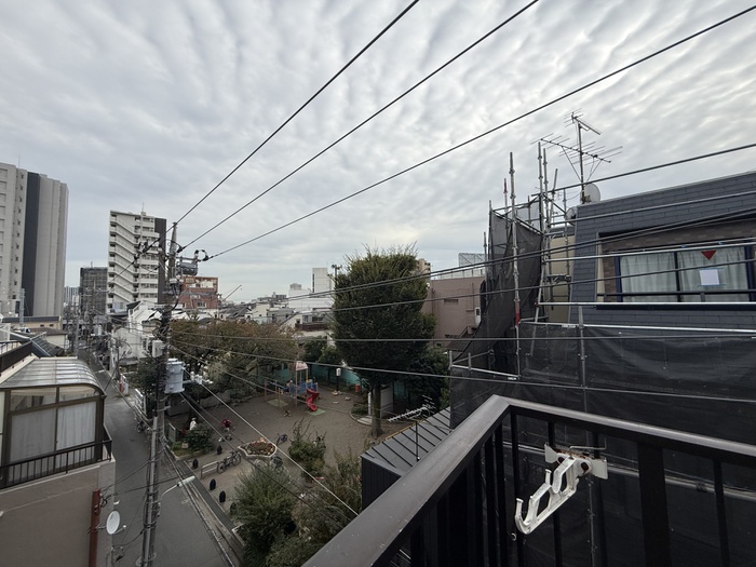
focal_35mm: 14
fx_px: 306
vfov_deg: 85.7
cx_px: 378
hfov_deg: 102.1
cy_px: 284
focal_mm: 2.22
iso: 50
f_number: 2.2
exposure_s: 1/1464
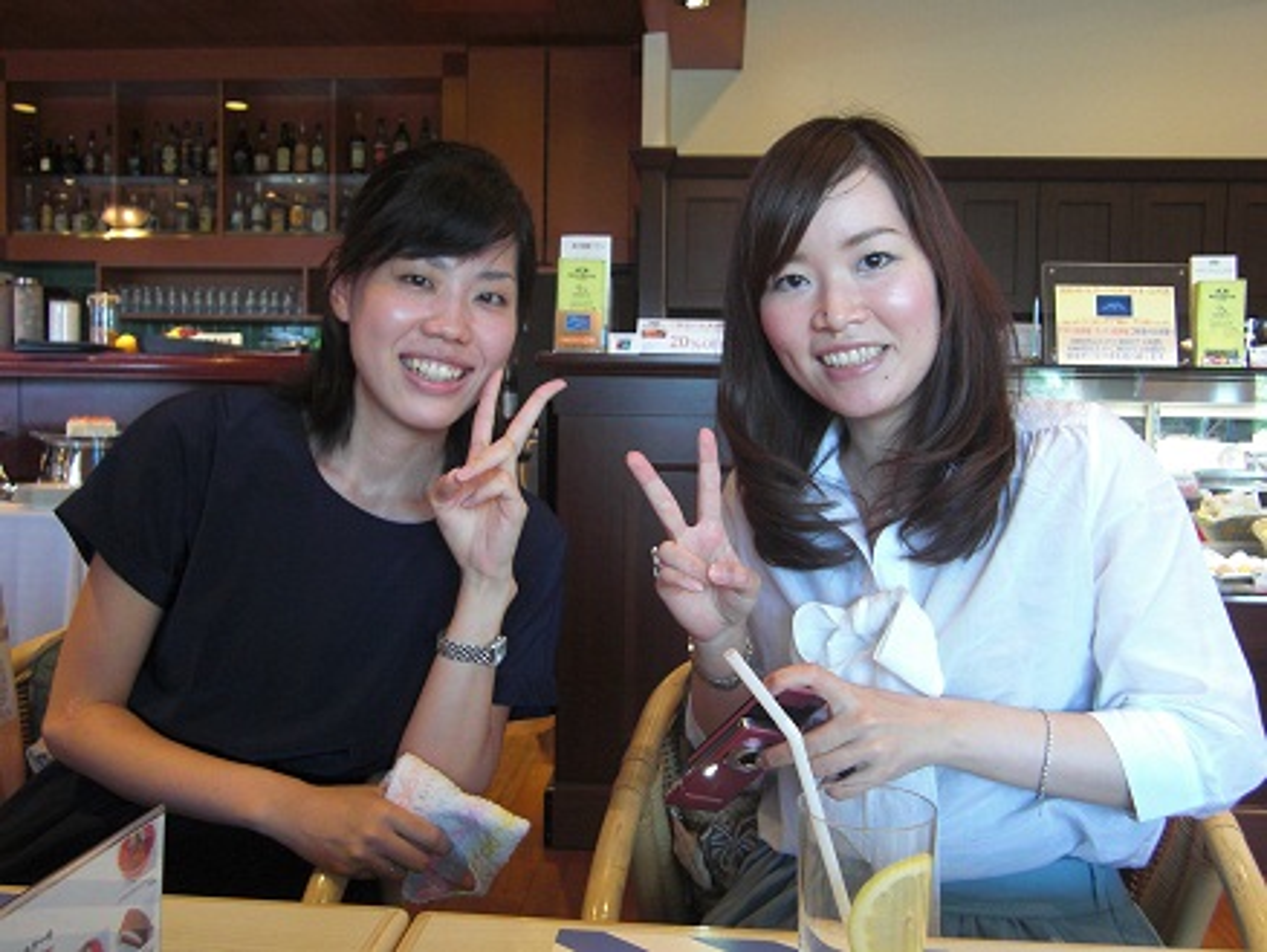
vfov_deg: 43.0
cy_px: 476
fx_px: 1209
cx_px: 634
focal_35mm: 33
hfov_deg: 55.3
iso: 200
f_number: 2.7
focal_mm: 5.8
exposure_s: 1/50
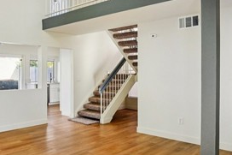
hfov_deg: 55.9
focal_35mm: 33
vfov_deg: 39.9
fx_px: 213
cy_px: 72
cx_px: 75
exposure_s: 1/50
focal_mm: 14
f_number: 8
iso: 100
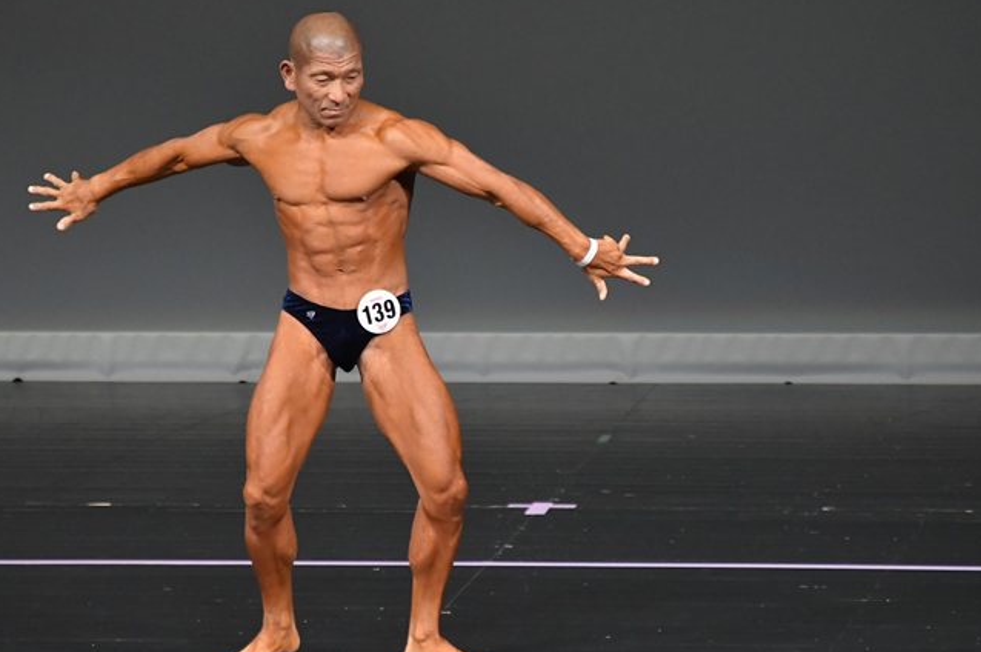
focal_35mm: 547
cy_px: 352
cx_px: 439
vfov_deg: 2.5
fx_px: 14890
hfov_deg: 3.8
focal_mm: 300
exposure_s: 1/400
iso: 4000
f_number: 5.6
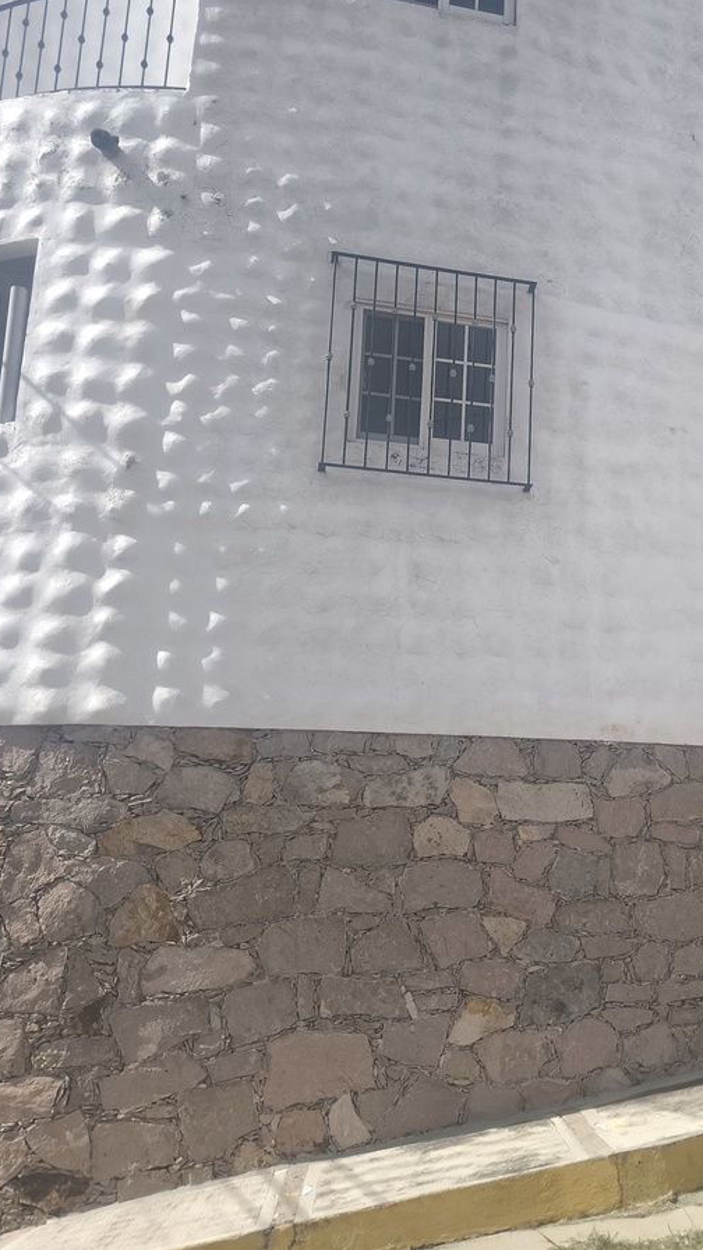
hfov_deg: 31.7
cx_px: 663
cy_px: 625
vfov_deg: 56.6
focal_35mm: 35
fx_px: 1160
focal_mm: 6.92
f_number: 1.9
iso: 50
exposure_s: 1/2039
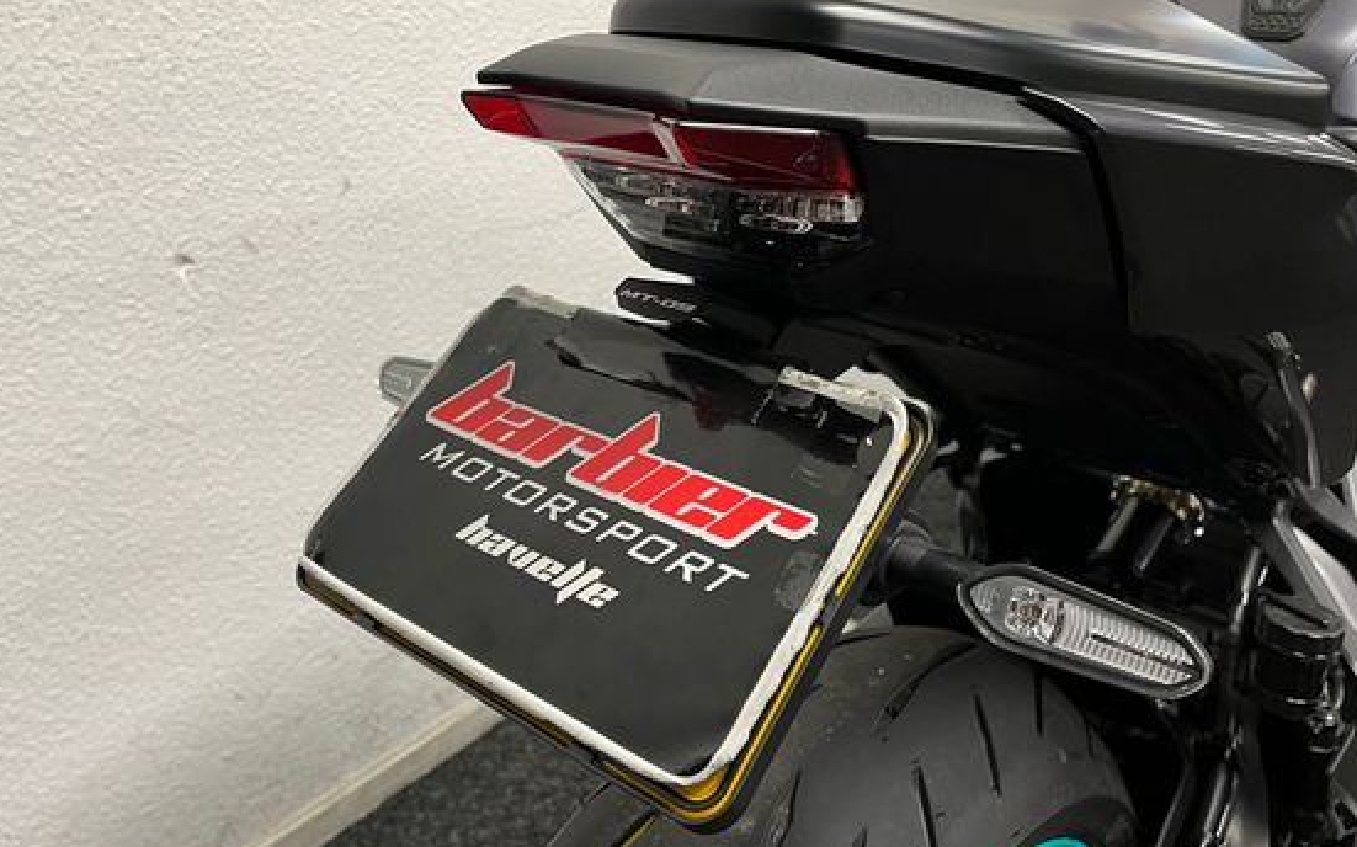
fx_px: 1183
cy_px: 369
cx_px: 672
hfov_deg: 59.7
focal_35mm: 32
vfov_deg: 39.3
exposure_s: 1/50
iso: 100
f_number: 1.6
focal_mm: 5.1
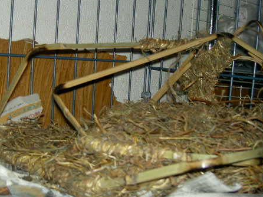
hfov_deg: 34.2
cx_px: 101
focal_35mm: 56
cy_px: 91
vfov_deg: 26.1
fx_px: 425
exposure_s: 1/59.5
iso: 100
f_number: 2.8
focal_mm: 8
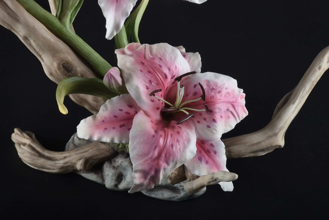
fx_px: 1303
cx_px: 164
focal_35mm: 142
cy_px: 110
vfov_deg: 9.6
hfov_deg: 14.4
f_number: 25
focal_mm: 95
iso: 320
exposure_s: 1/250
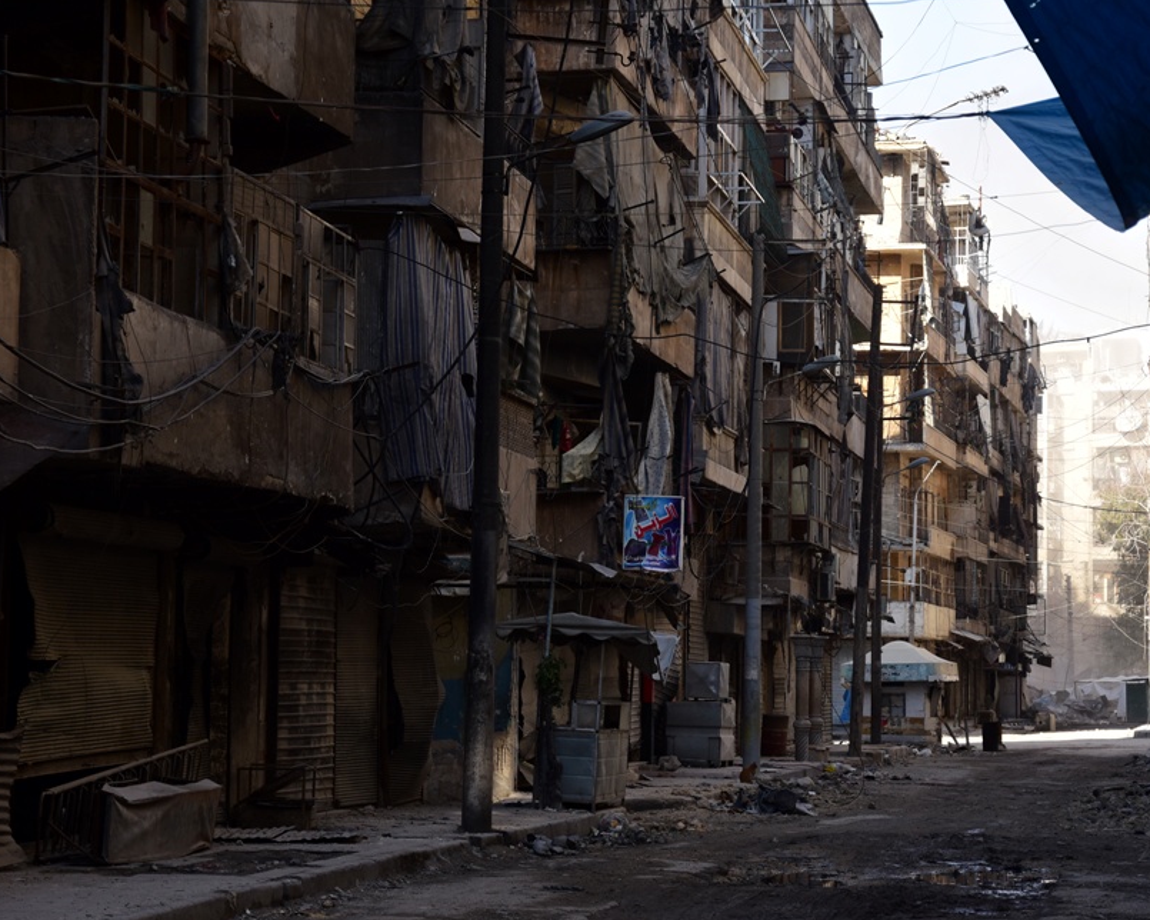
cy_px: 482
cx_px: 667
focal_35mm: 111
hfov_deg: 17.3
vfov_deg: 13.9
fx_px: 3778
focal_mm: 62
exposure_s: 1/500
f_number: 5.3
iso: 320
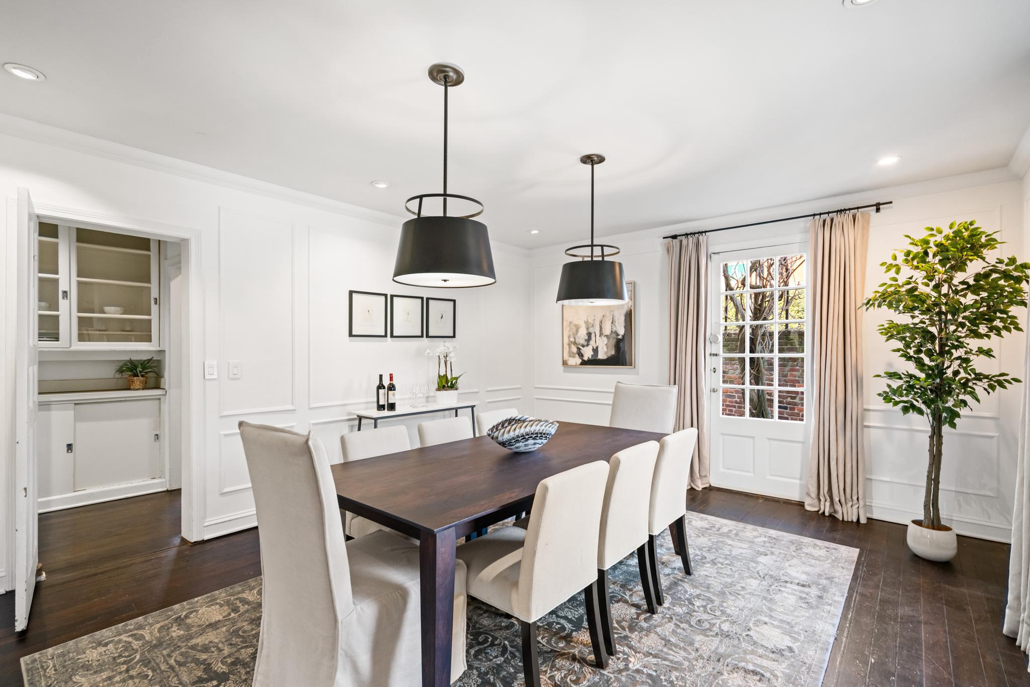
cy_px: 344
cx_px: 515
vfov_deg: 73.8
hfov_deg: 96.7
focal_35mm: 16
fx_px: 458
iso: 800
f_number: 4
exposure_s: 1/8
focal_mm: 16
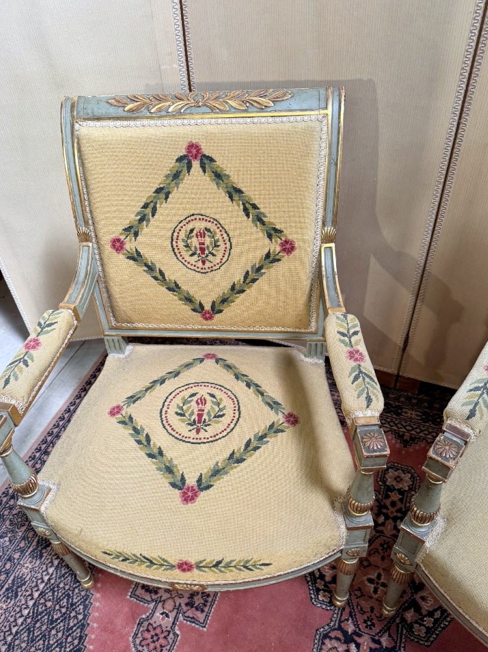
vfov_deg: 63.3
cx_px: 221
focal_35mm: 28
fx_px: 527
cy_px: 357
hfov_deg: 49.6
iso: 125
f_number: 1.78
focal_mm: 6.76
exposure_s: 1/100
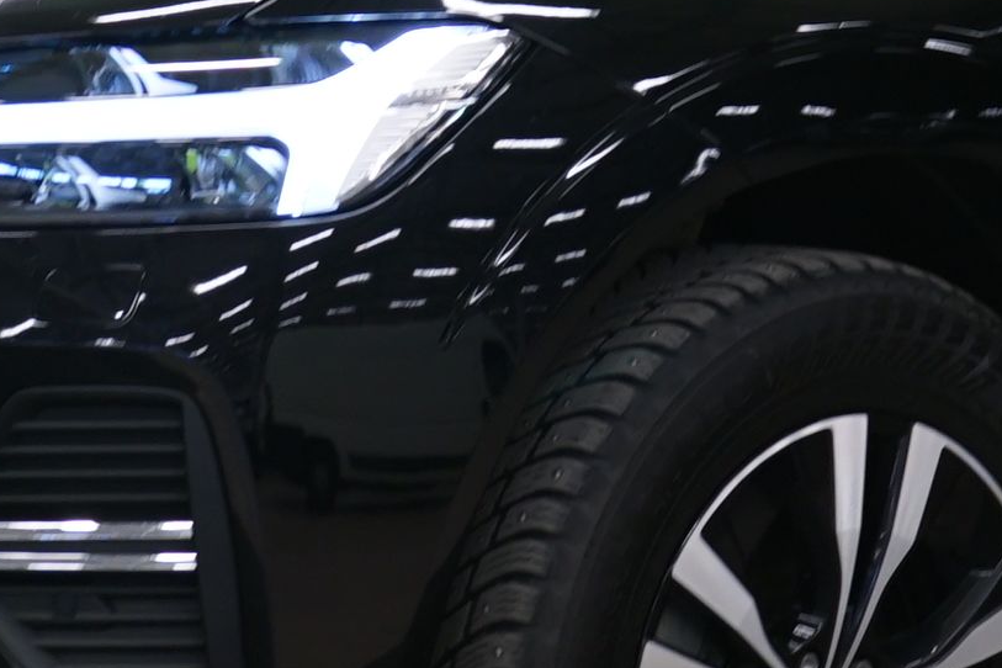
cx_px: 910
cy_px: -38
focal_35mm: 242
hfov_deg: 8.5
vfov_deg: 5.7
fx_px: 6735
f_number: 4.5
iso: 400
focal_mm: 50
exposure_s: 1/10
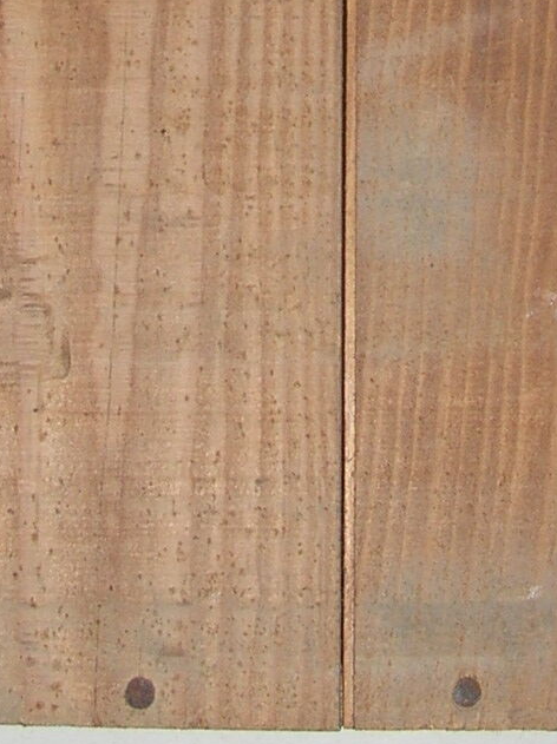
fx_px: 2729
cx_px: 361
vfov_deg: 14.7
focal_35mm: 127
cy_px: -307
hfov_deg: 11.6
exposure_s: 1/60.1
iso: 50
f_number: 2.8
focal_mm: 5.8
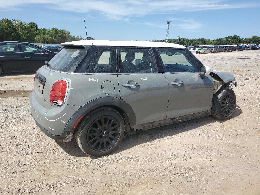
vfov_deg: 53.1
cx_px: 130
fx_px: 195
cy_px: 98
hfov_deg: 67.3
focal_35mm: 26
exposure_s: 1/3333
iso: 50
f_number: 1.5
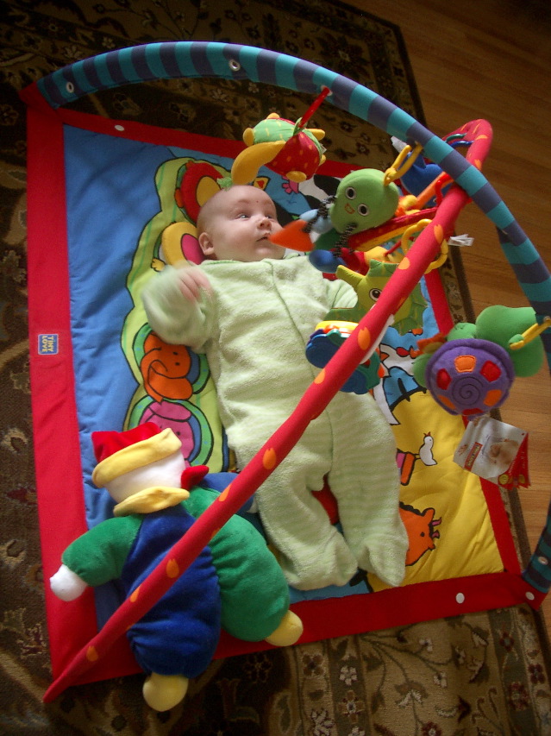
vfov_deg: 52.6
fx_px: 743
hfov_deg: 40.7
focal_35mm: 35
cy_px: 368
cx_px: 276
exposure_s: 1/8
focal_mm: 5.8
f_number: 2.6
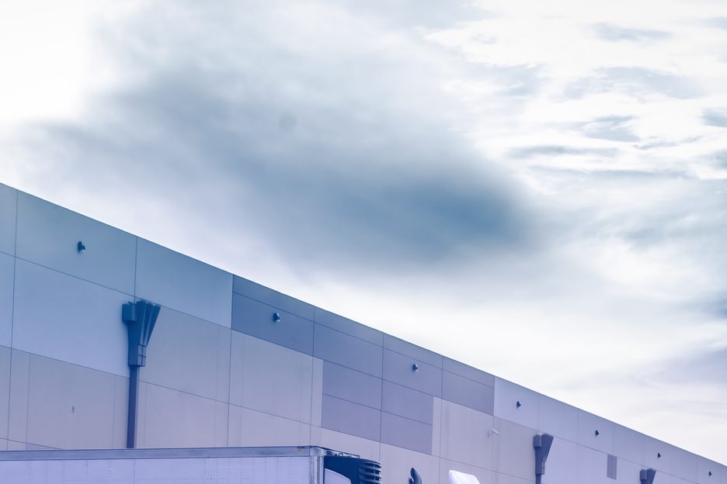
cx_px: 143
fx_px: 2585
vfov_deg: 10.6
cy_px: 502
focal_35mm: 128
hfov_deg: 15.9
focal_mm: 40
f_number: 9
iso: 200
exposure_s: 1/160
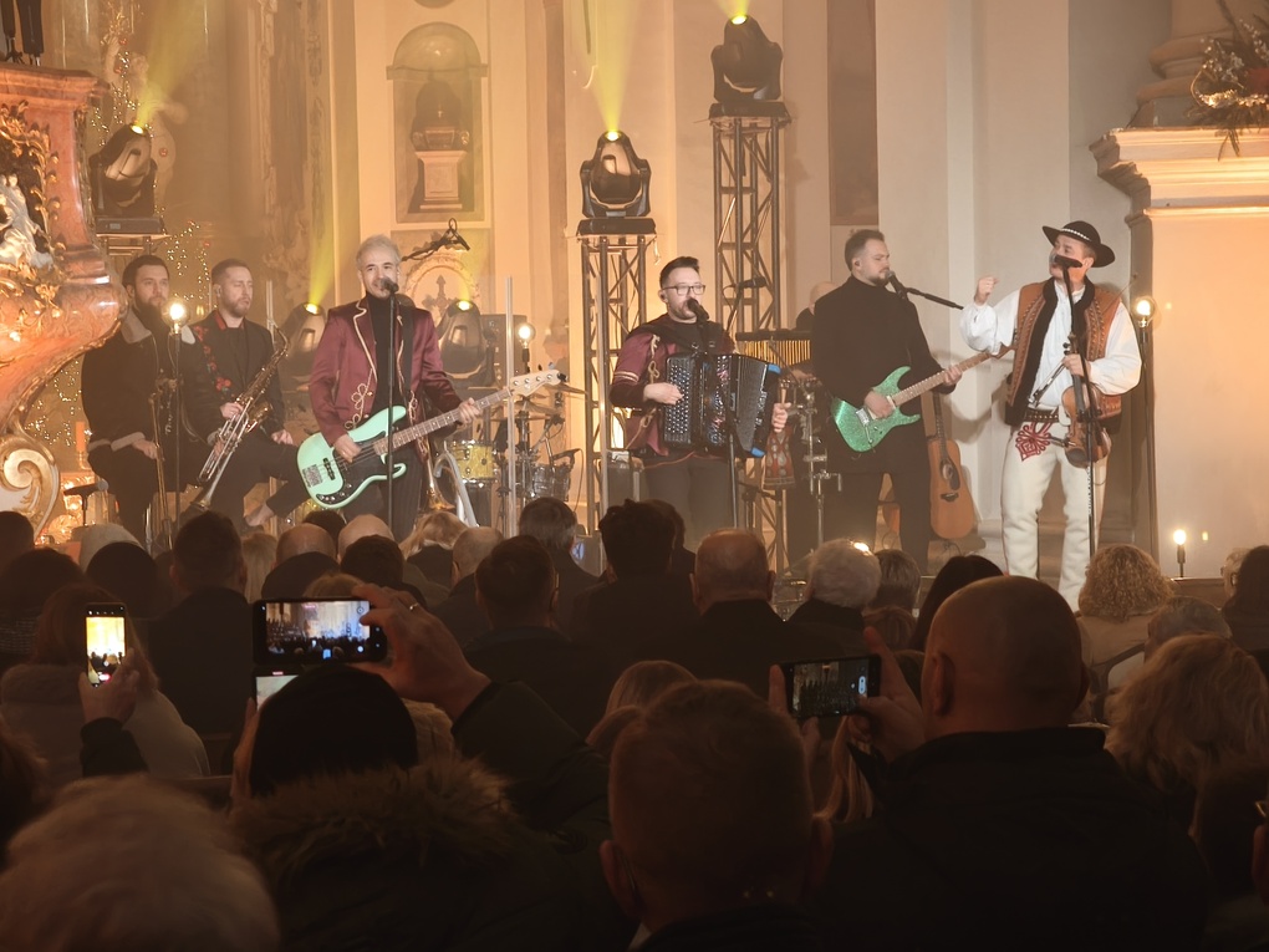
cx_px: 634
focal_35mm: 94
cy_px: 476
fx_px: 3446
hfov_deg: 20.9
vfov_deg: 15.7
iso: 1250
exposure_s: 1/50
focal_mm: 8.8
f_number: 2
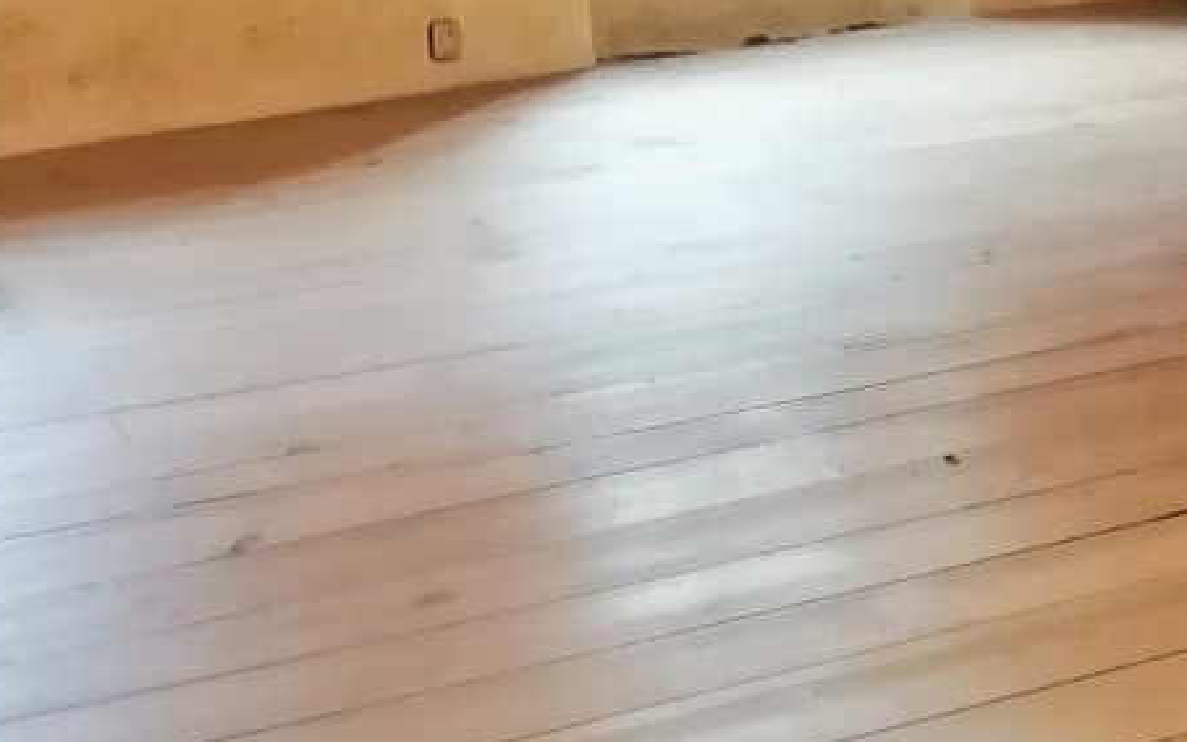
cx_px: 865
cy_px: -357
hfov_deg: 27.9
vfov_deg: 16.4
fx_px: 2361
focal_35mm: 73
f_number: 1.8
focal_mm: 3.46
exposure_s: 1/20
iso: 400
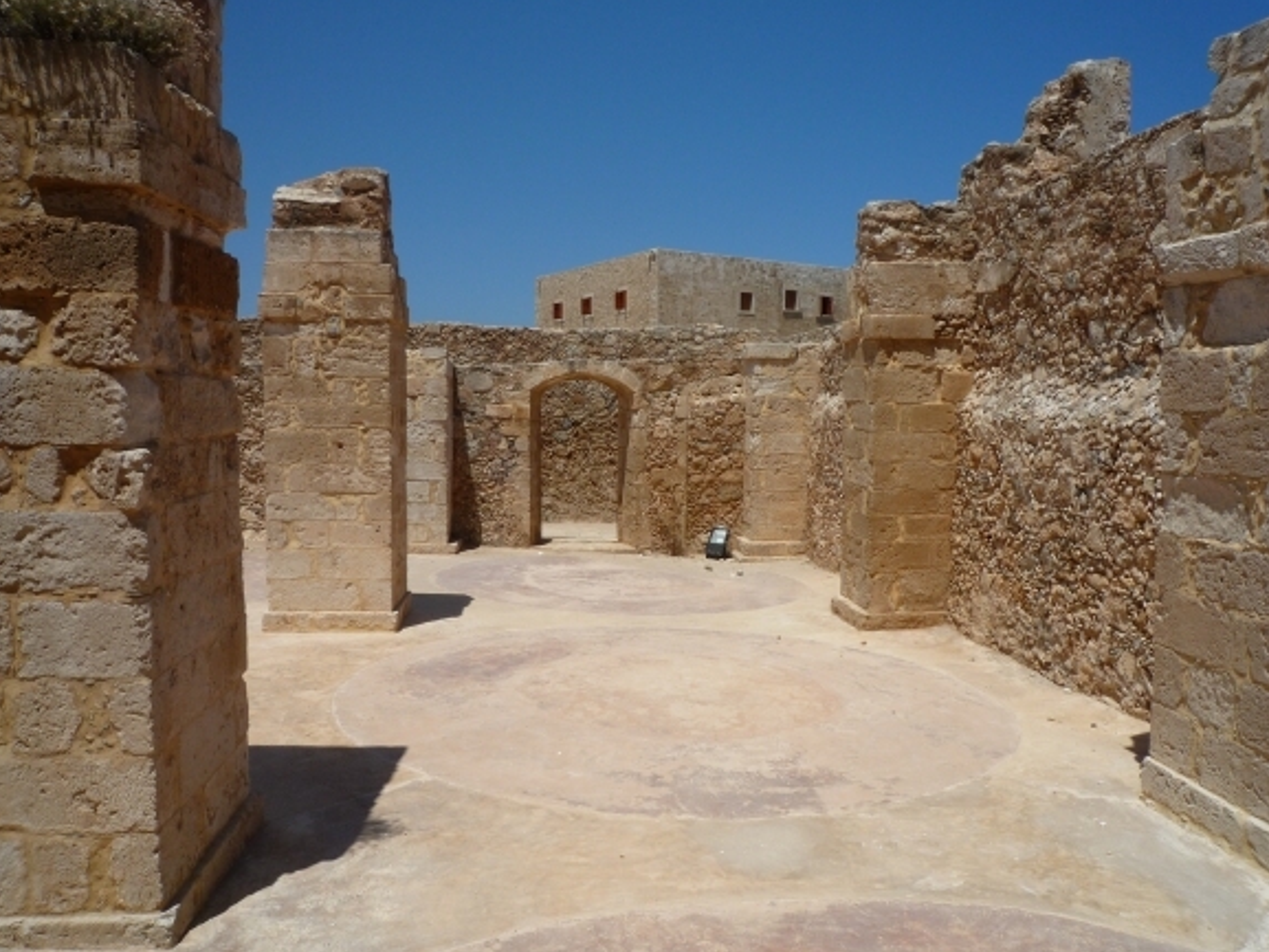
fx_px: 953
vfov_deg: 53.1
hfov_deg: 67.3
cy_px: 462
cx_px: 636
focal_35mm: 26
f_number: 6.3
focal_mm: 4.4
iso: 100
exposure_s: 1/800
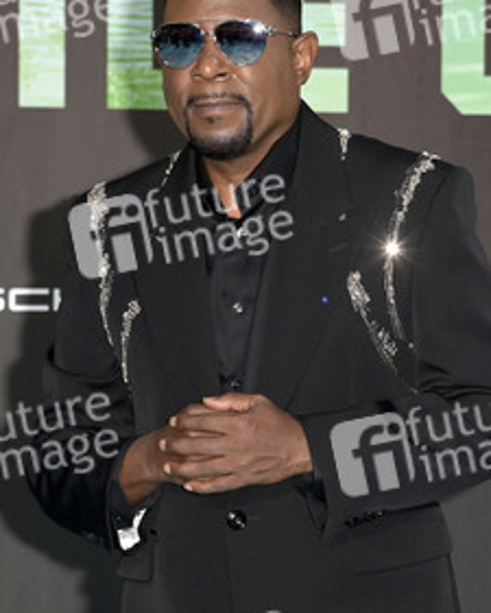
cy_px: 336
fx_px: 2905
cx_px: 244
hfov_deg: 9.7
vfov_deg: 12.0
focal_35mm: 160
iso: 320
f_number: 5.6
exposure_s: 1/250
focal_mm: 120
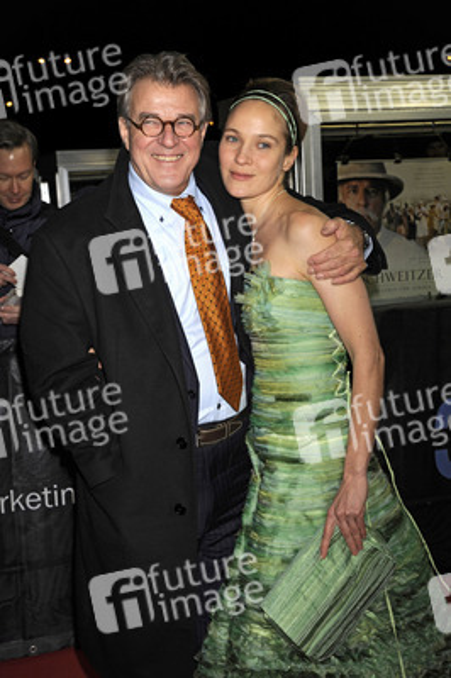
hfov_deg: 25.9
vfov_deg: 38.2
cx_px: 226
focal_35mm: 52
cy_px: 339
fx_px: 979
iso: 500
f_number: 8
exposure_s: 1/160
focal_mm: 52
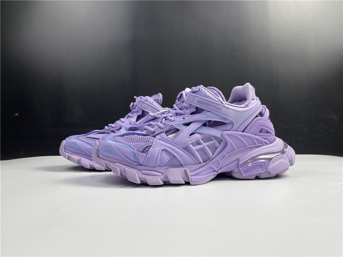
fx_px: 258
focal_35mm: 26
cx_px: 172
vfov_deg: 53.1
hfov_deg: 67.3
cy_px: 128
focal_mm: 4.2
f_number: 1.6
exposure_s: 1/121
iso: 80
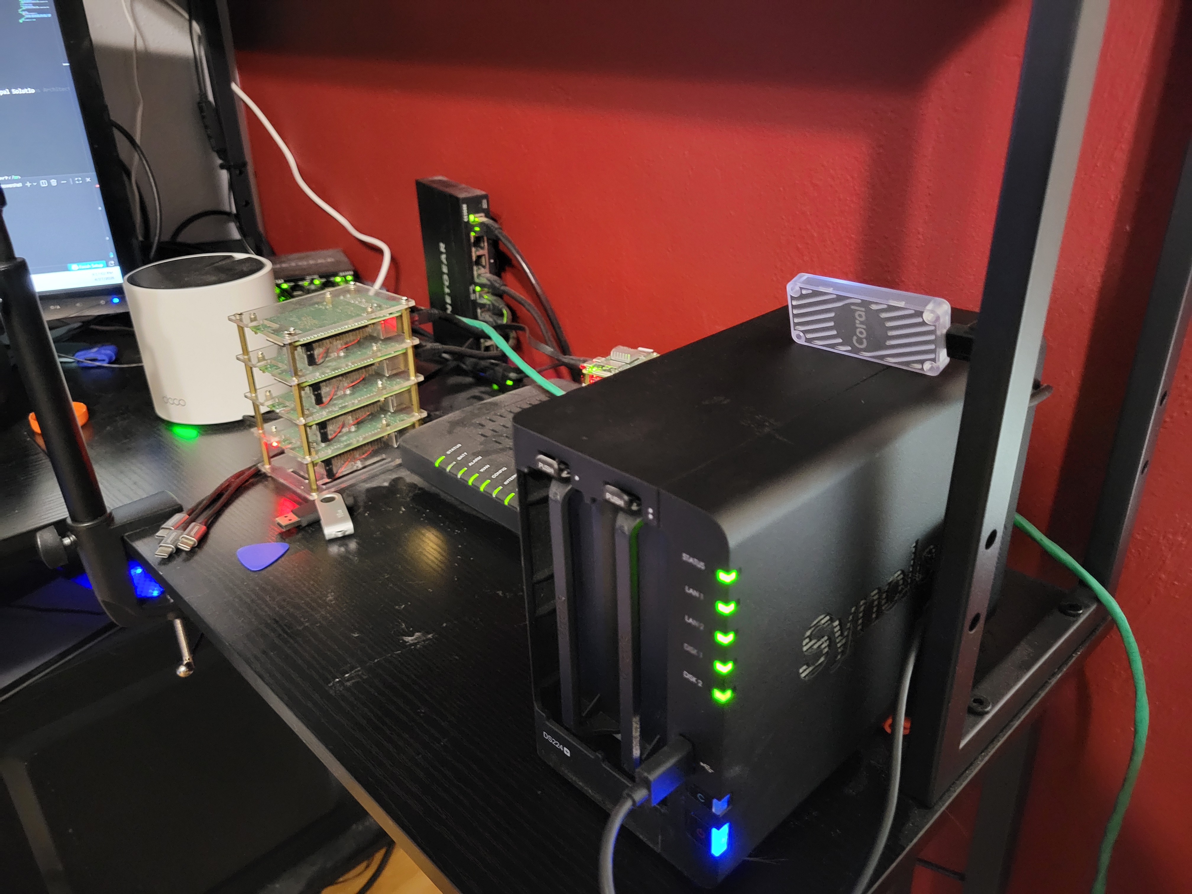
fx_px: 895
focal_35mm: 26
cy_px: 447
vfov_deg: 53.1
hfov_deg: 67.3
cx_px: 596
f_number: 1.8
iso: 1250
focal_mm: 5.4
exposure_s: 1/21.2
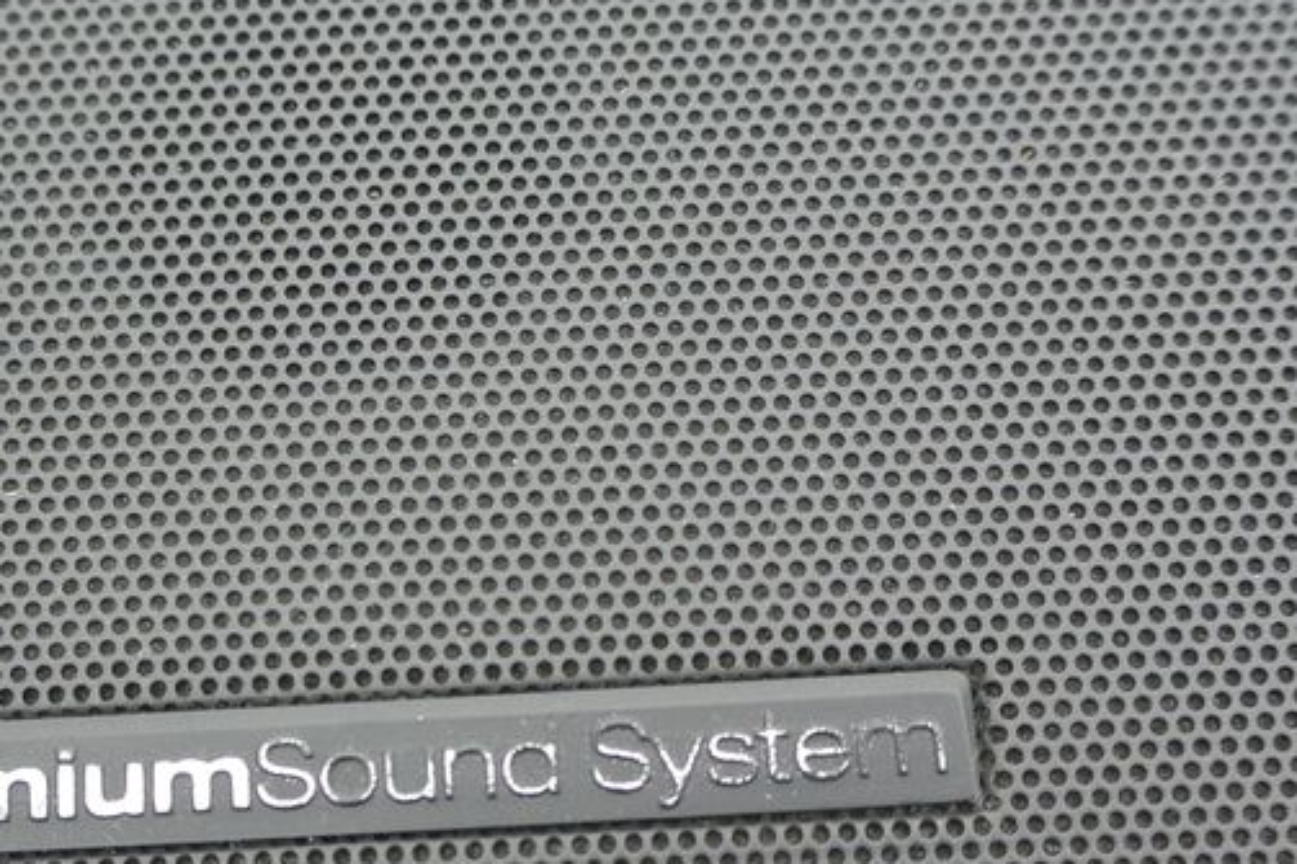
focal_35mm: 55
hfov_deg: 36.1
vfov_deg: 24.4
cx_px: 495
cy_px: 600
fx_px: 1981
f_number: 3.5
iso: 400
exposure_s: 1/100
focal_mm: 10
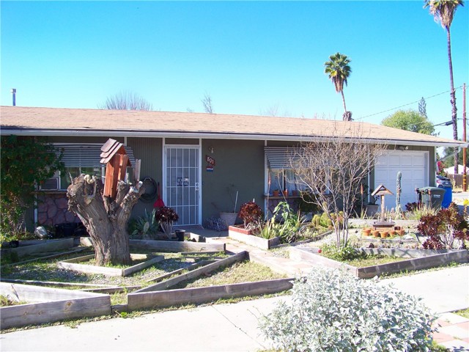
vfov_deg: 42.9
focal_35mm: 33
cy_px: 176
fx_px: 447
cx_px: 234
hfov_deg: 55.4
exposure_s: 1/320
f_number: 3.6
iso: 64
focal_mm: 5.85
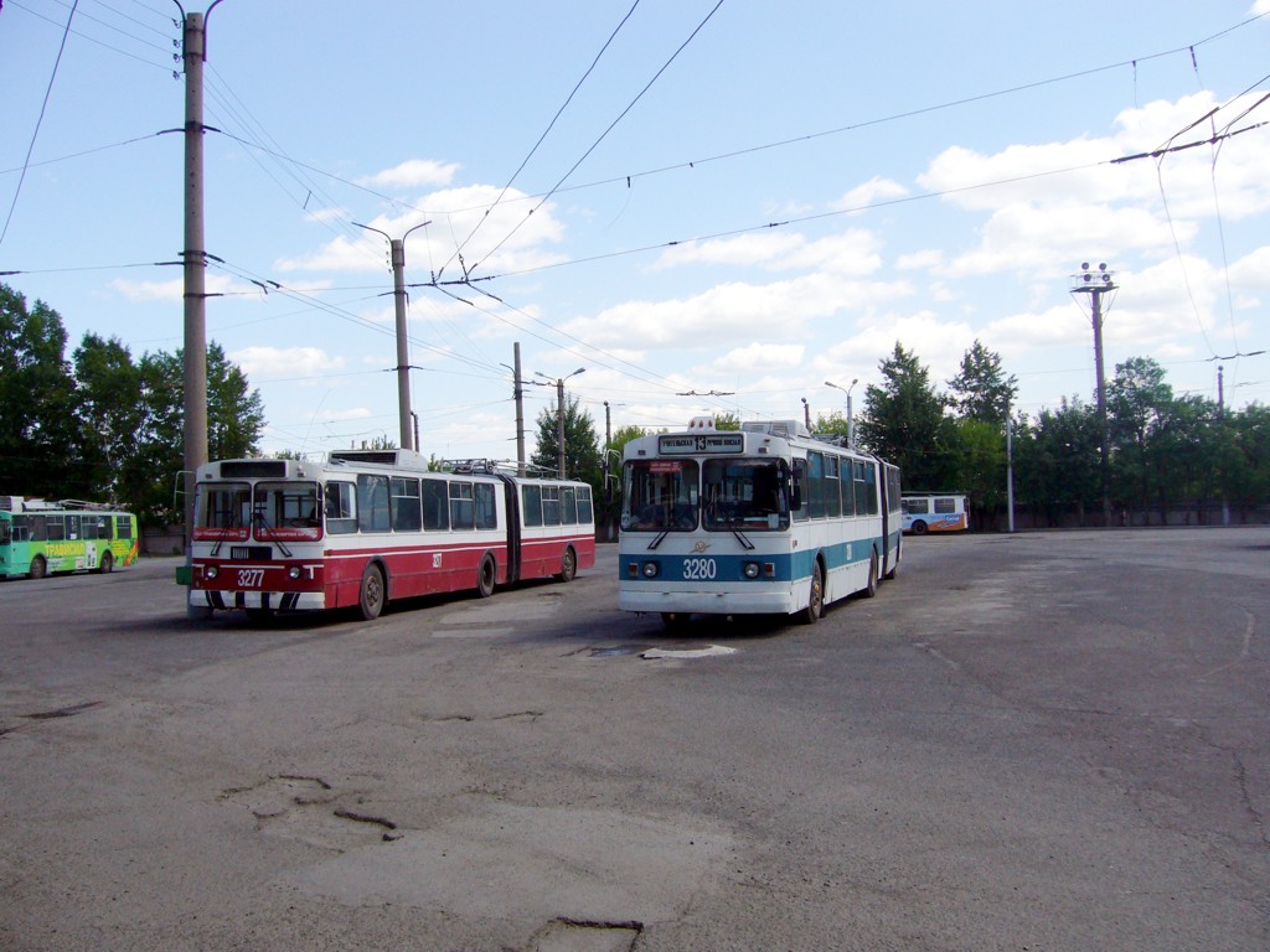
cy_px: 476
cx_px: 635
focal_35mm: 35
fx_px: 1284
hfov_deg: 52.6
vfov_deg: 40.7
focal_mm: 5.8
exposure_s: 1/320
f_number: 5.6
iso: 80
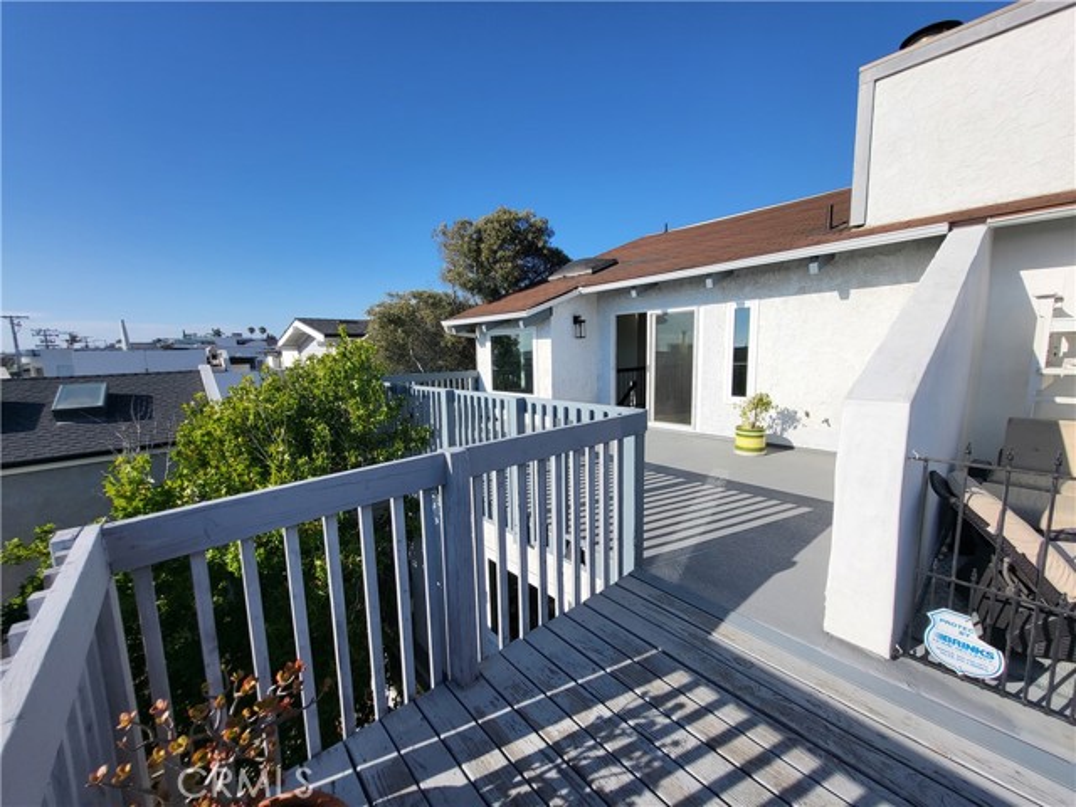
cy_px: 404
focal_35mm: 13
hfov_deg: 106.2
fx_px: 404
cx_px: 538
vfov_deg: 89.9
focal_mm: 1.74
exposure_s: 1/1449
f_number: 2.2
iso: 32
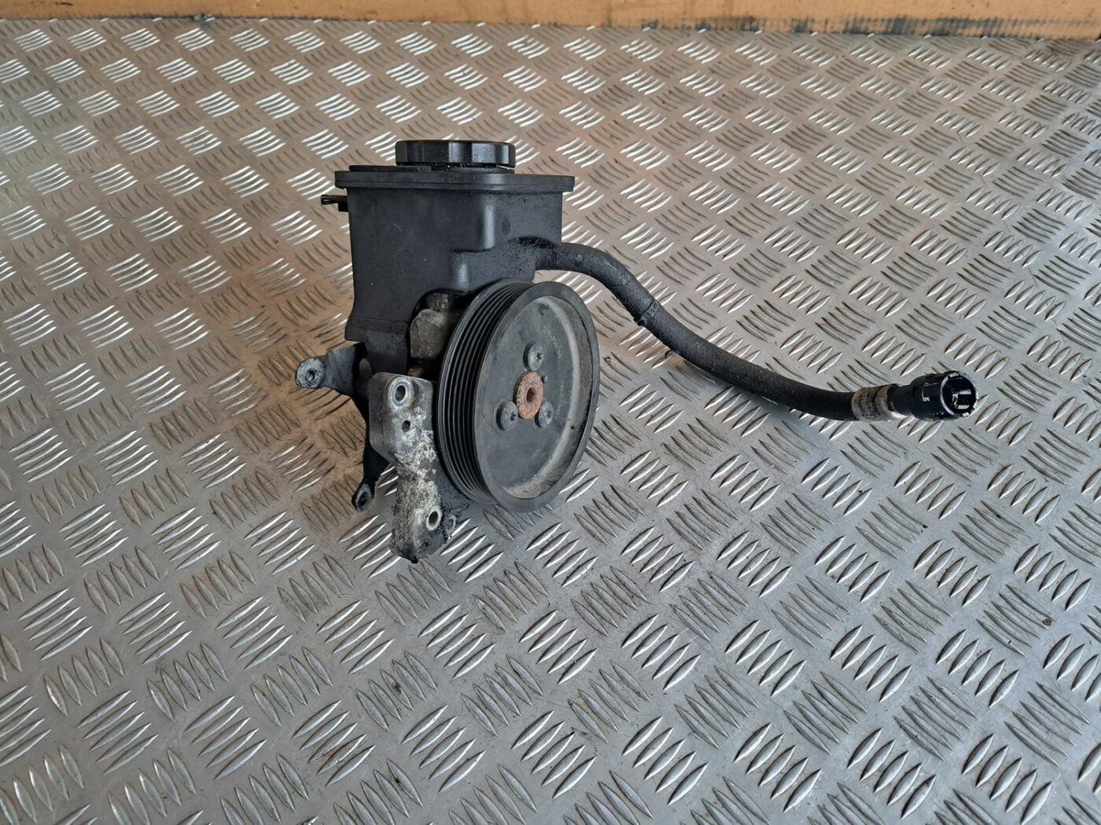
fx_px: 763
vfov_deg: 56.8
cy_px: 412
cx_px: 550
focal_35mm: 24
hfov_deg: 71.6
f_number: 1.8
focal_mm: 5.23
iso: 80
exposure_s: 1/50
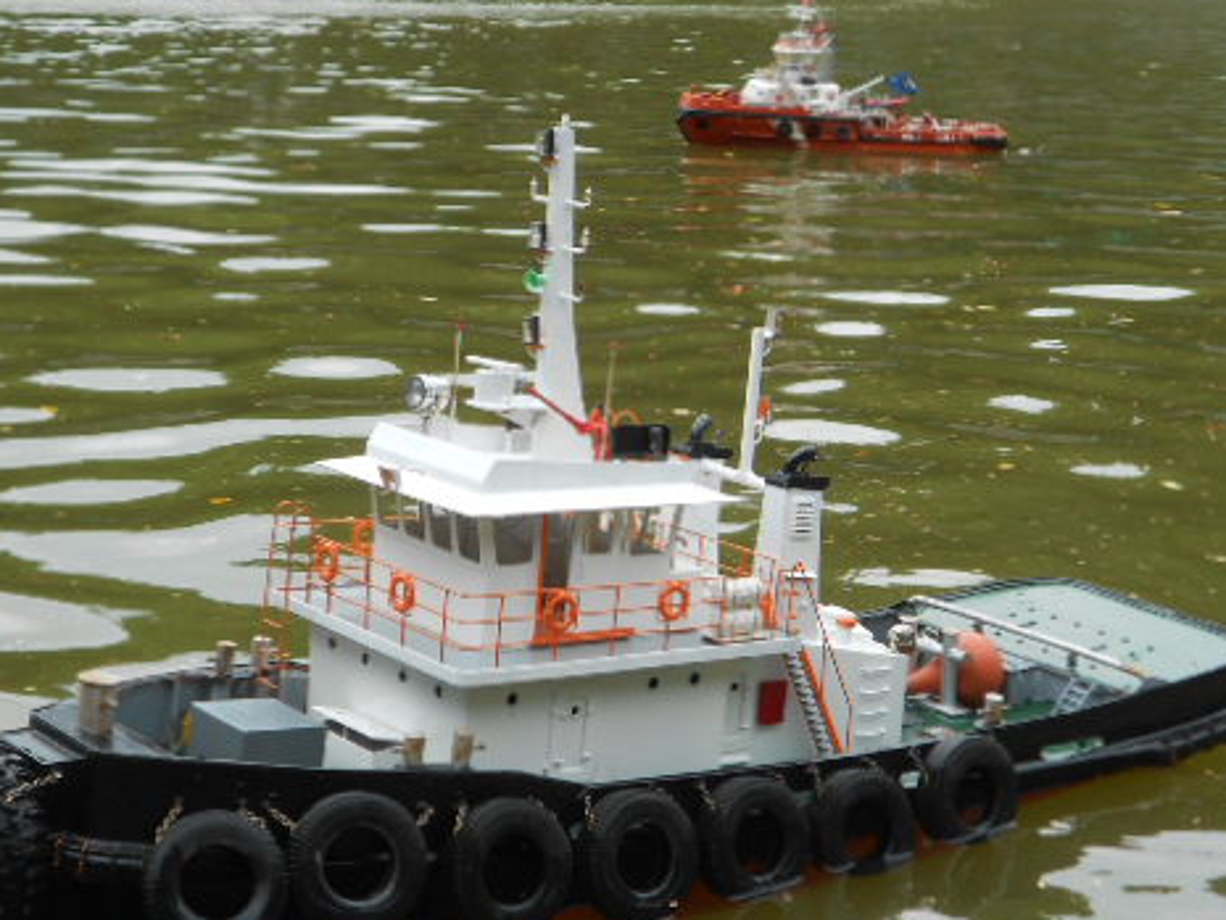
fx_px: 2728
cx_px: 606
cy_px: 514
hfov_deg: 25.3
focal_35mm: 77
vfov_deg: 19.1
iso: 80
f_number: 4.9
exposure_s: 1/200
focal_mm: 10.3
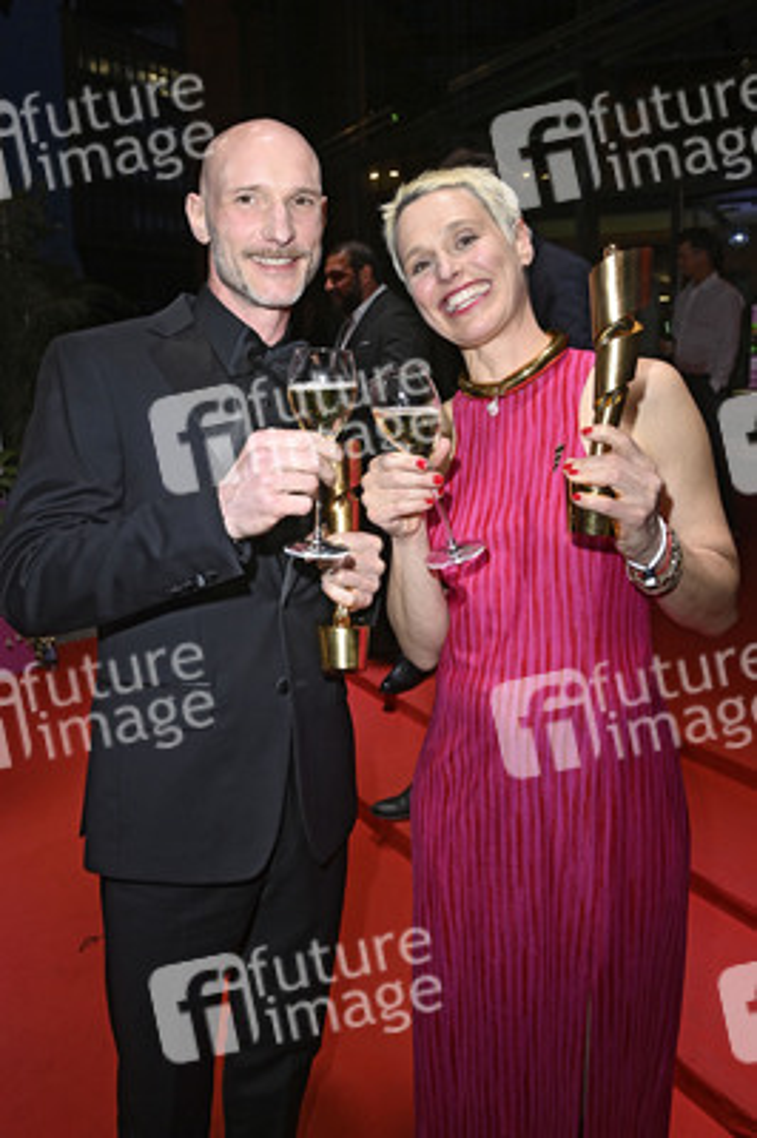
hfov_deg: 49.5
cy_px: 569
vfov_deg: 69.4
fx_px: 821
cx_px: 378
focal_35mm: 26
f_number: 6.3
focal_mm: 26
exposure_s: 1/200
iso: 1000
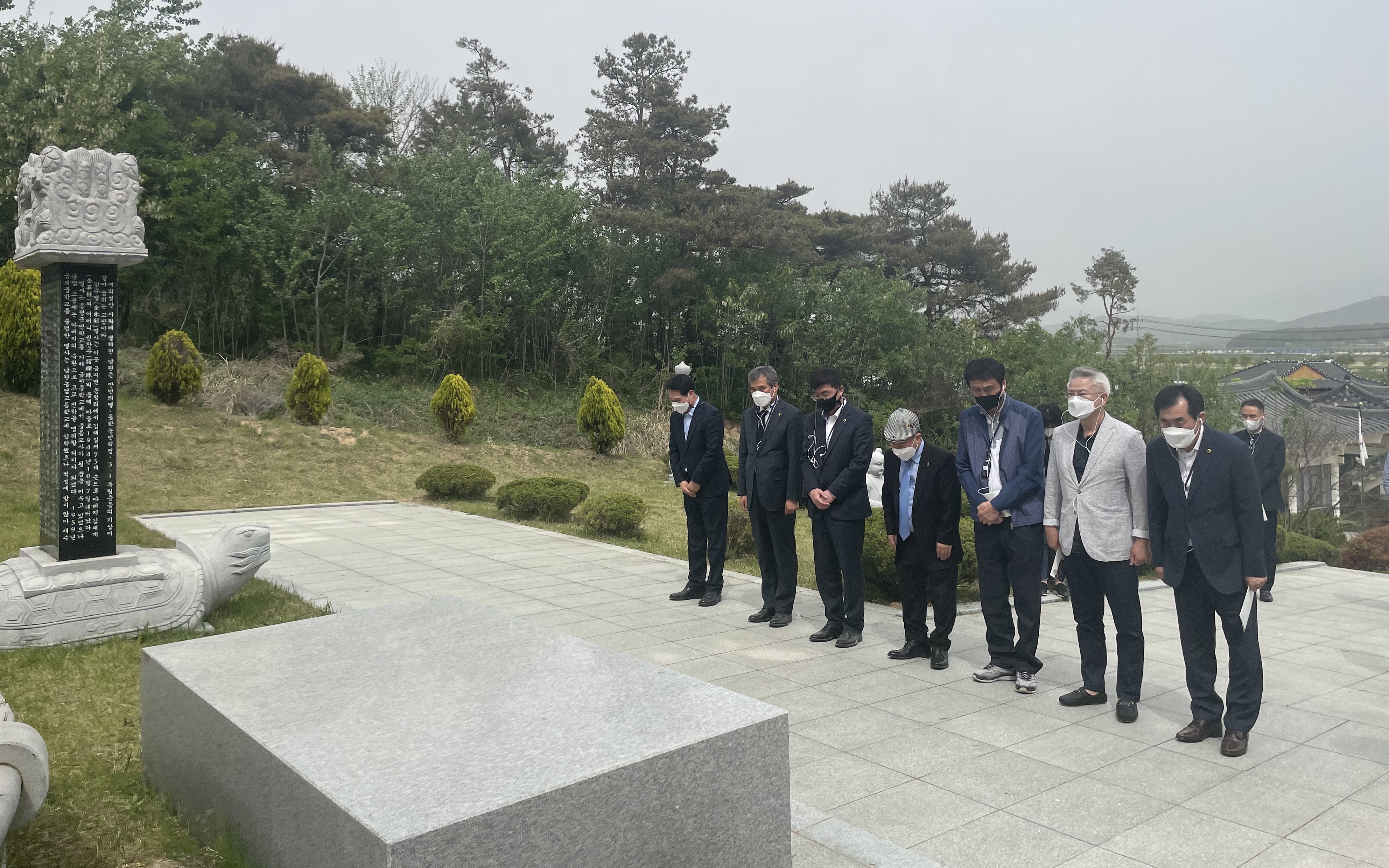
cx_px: 700
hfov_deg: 66.5
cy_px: 350
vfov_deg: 44.3
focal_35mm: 28
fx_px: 1060
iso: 32
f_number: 1.6
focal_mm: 4.2
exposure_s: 1/4831
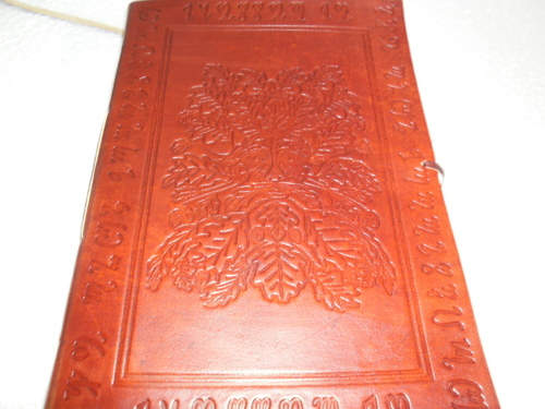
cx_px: 272
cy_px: 204
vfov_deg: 51.4
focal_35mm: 27
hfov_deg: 65.3
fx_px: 425
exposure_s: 1/6
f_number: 3.5
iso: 80
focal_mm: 4.9
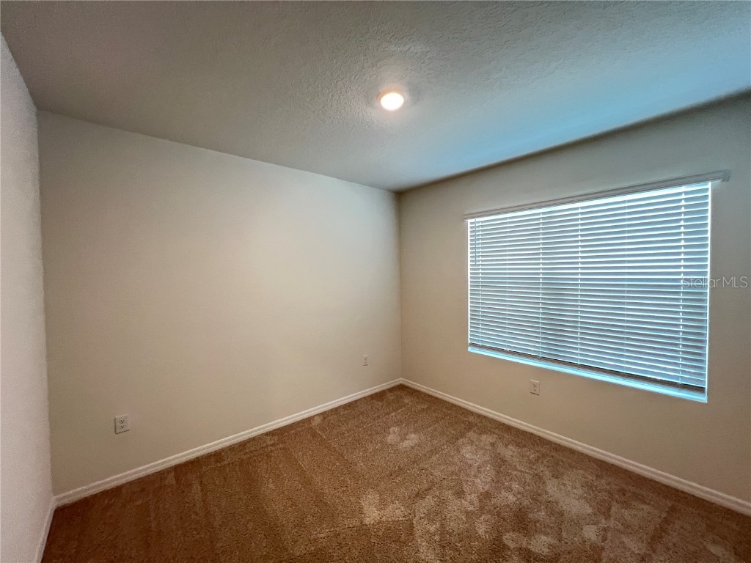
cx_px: 376
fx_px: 282
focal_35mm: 13
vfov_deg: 89.9
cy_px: 282
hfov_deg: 106.2
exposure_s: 1/60
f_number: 1.8
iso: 500
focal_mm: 1.57
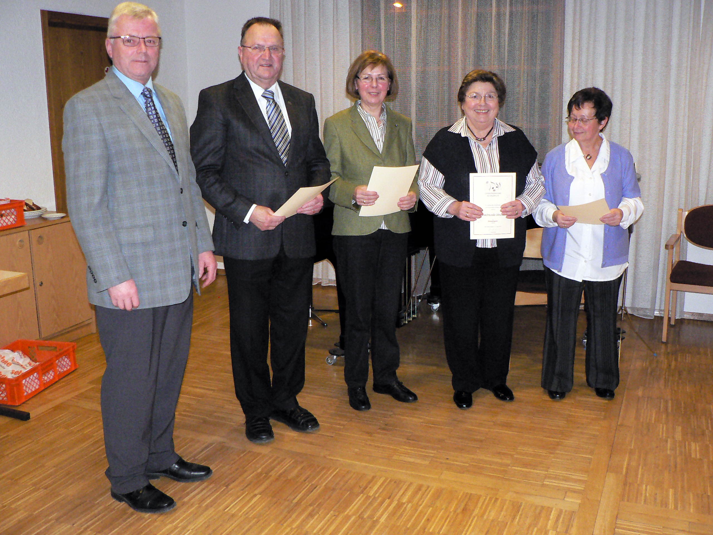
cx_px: 356
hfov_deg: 51.4
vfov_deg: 39.7
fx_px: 742
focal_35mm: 36
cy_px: 268
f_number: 2.8
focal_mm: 6
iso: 400
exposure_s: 1/30
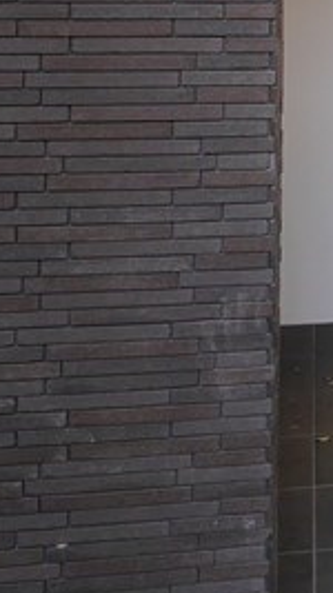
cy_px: -31
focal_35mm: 73
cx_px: 533
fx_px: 1147
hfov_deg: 15.0
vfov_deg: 27.0
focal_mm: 7
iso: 160
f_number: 4
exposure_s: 1/100
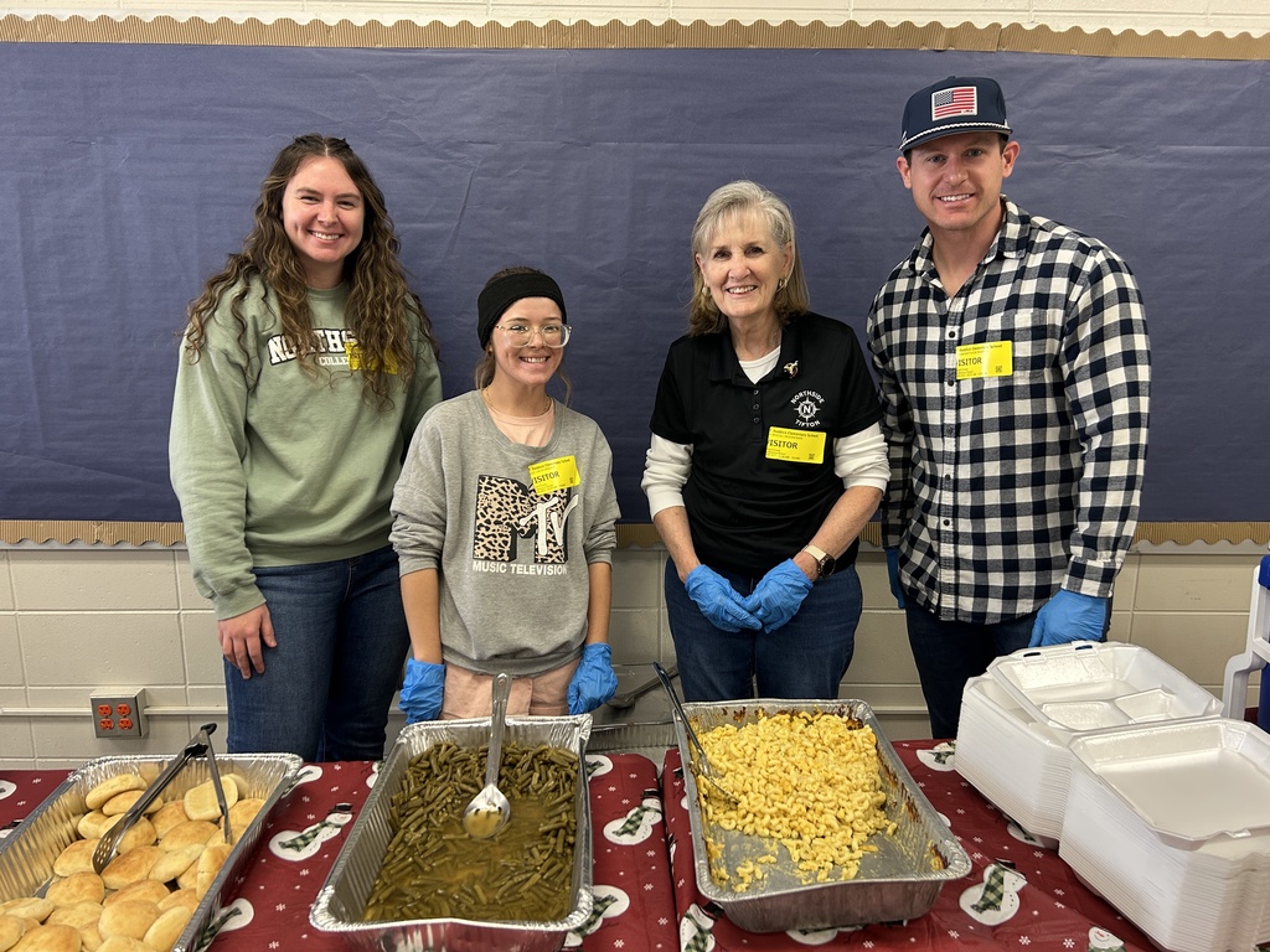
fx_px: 954
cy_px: 476
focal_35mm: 26
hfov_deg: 67.3
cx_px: 635
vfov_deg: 53.1
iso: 125
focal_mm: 5.7
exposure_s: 1/60
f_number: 1.5
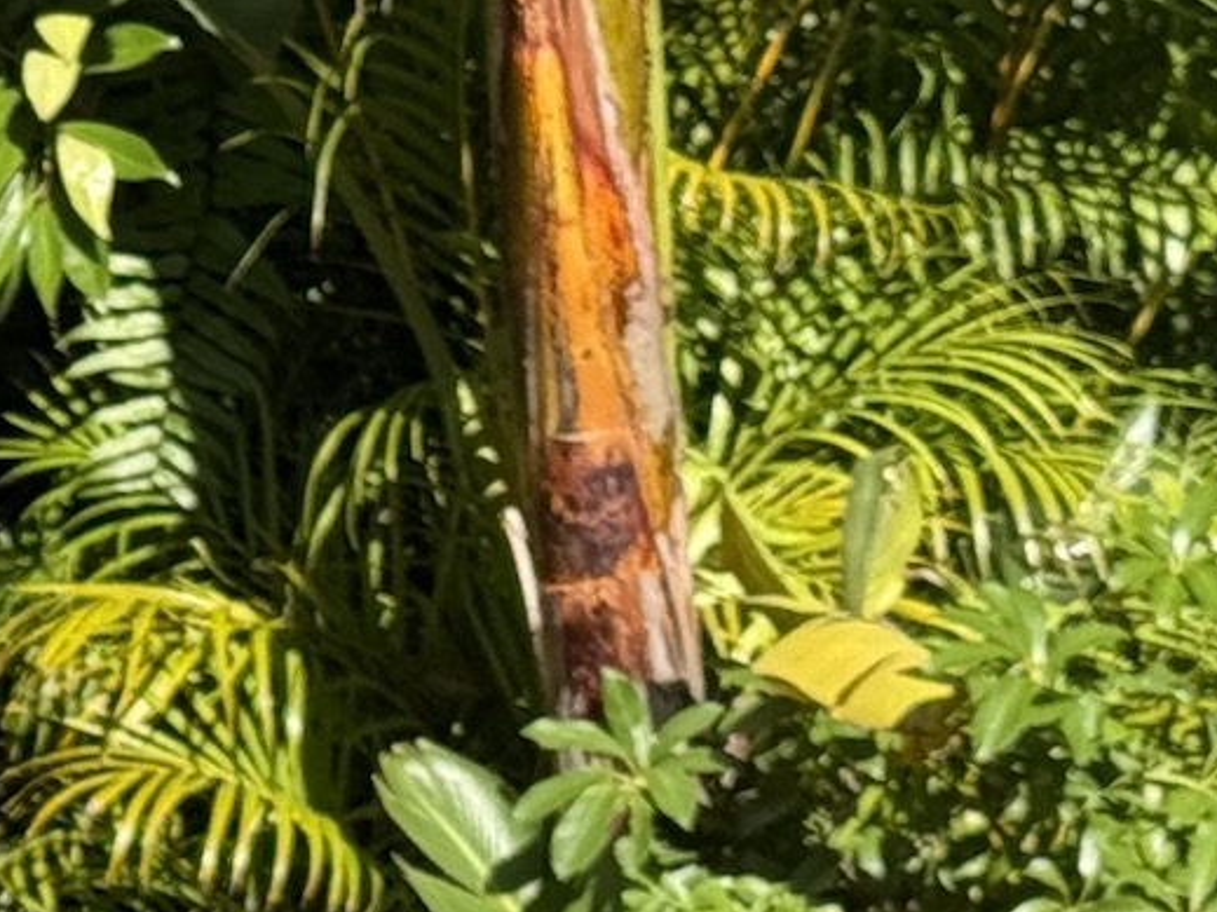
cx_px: -985
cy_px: 980
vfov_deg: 6.7
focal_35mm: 222
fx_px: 7803
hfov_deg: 8.6
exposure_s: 1/2577
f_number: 1.78
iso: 64
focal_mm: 6.76
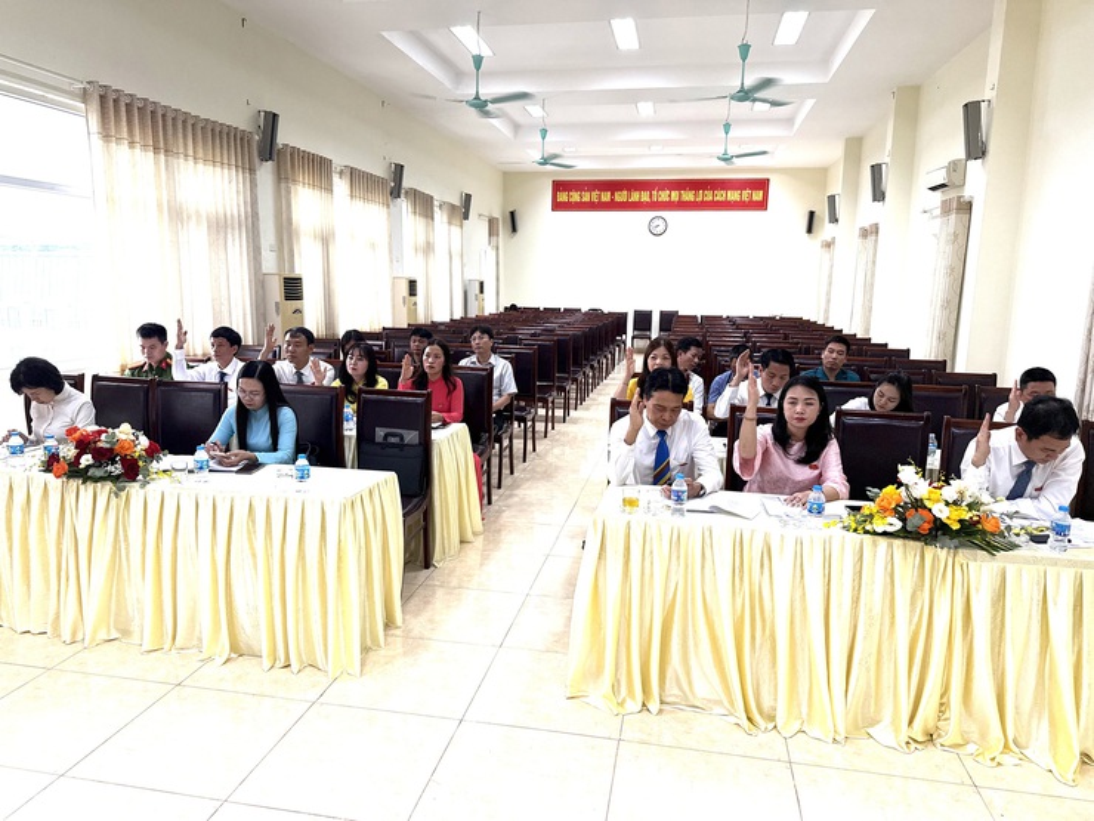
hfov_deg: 71.6
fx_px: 758
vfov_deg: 56.8
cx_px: 547
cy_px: 410
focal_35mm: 24
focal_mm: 6.76
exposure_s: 1/100
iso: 160
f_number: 1.78
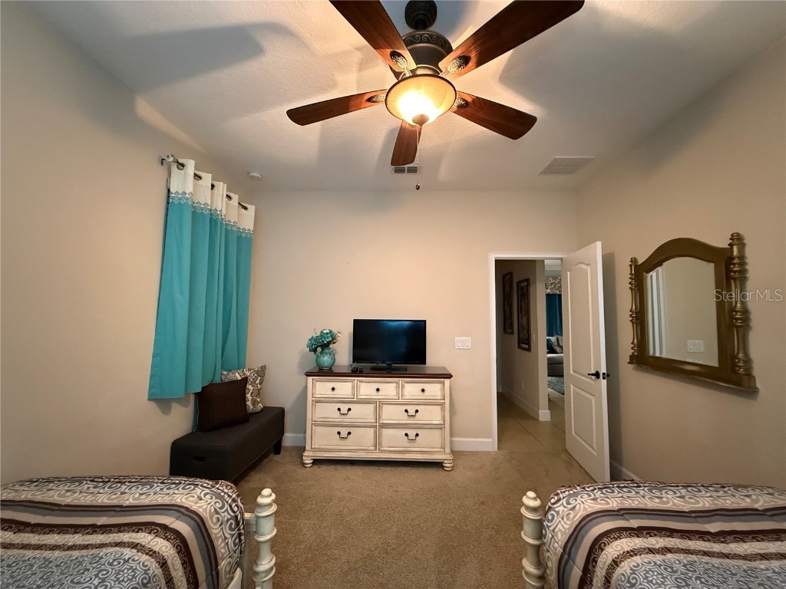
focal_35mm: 14
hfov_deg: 102.1
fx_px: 318
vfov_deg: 85.7
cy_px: 294
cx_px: 393
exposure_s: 1/40
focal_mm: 2.22
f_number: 2.2
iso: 1250
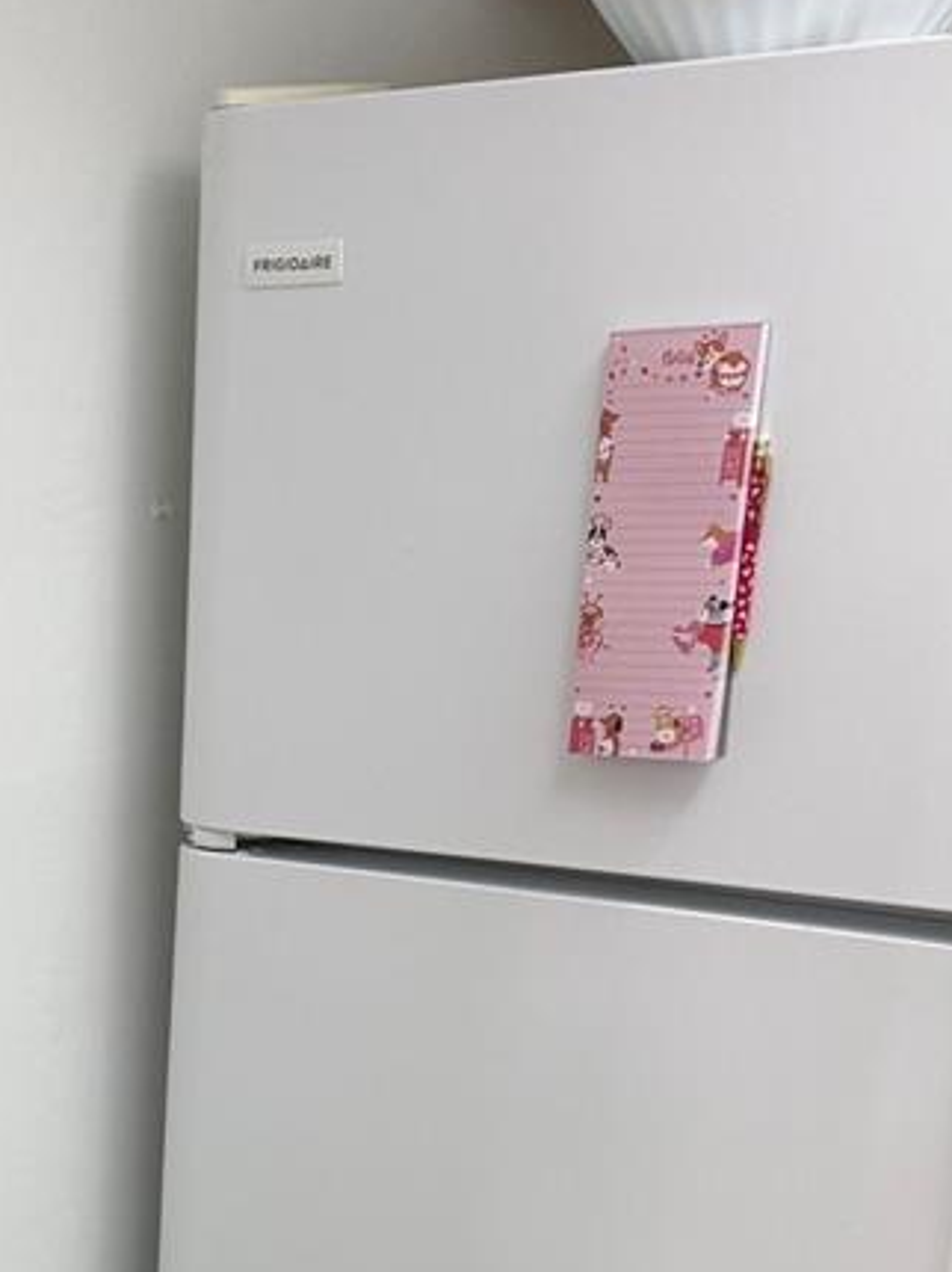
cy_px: 1642
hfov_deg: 20.5
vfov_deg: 25.2
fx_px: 2459
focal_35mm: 67
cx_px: -195
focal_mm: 6.76
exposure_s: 1/120
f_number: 1.78
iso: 200
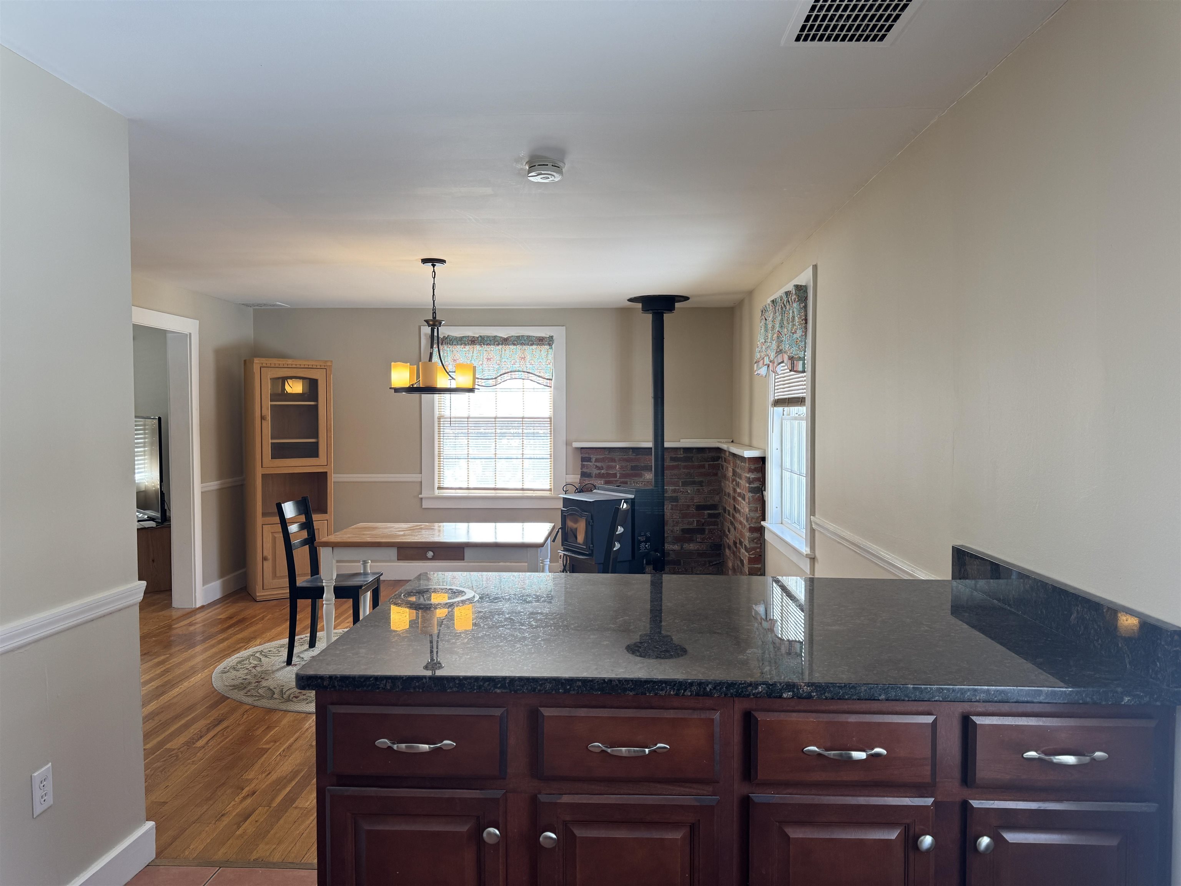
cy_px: 443
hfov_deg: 71.6
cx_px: 590
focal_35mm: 24
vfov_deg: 56.8
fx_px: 819
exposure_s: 1/120
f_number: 1.78
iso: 100
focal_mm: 6.76
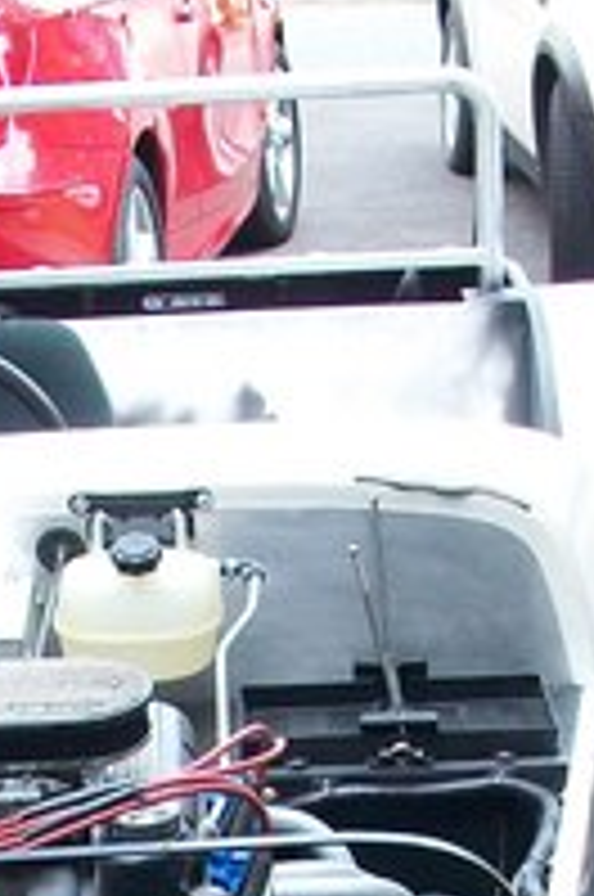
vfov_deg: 17.3
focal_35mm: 114
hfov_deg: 11.9
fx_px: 2831
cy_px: 1036
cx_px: 148
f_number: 2.8
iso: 80
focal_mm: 5.7
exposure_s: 1/100
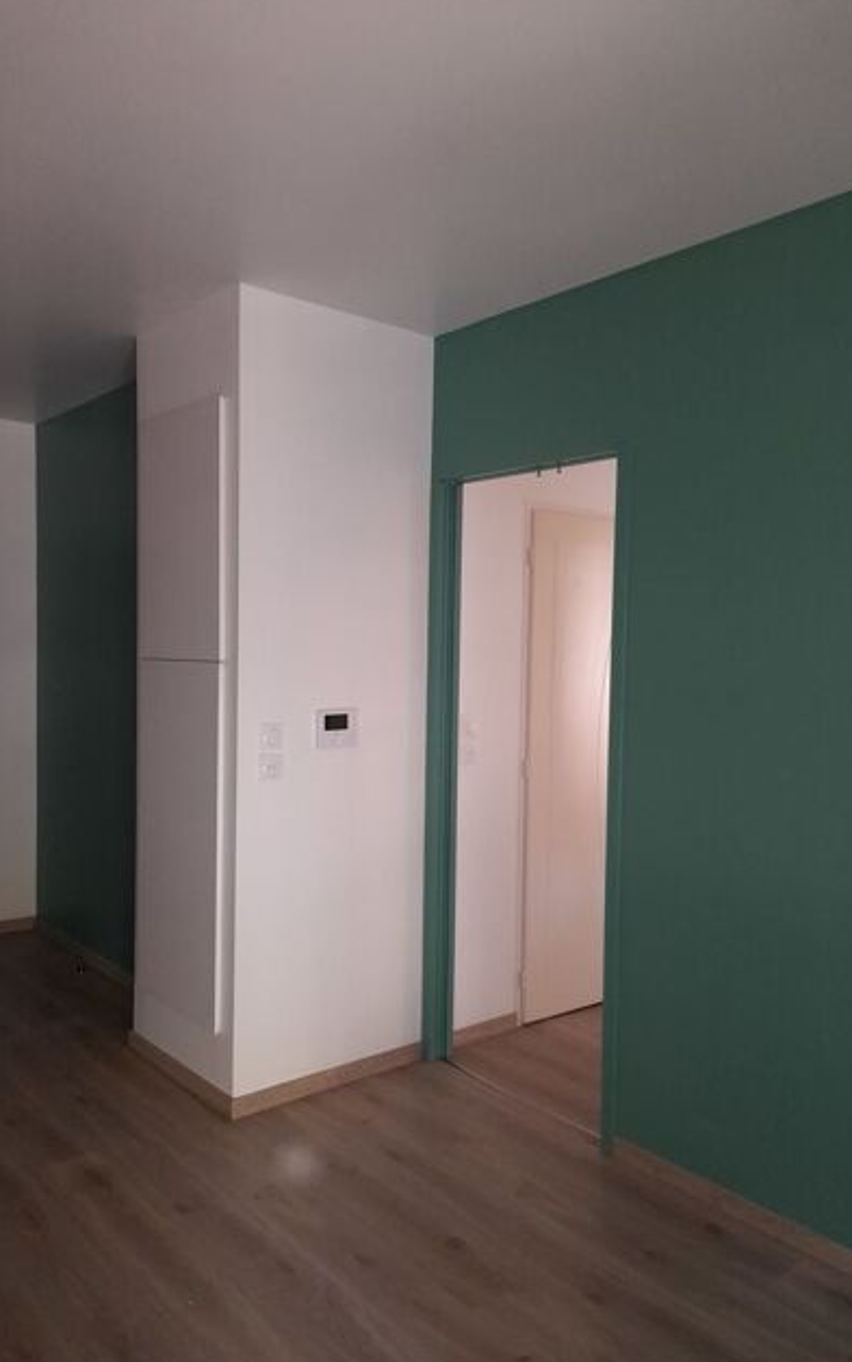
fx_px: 1002
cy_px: 679
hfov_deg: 46.1
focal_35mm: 27
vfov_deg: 68.4
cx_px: 431
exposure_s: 1/33
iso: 400
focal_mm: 4.6
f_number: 2
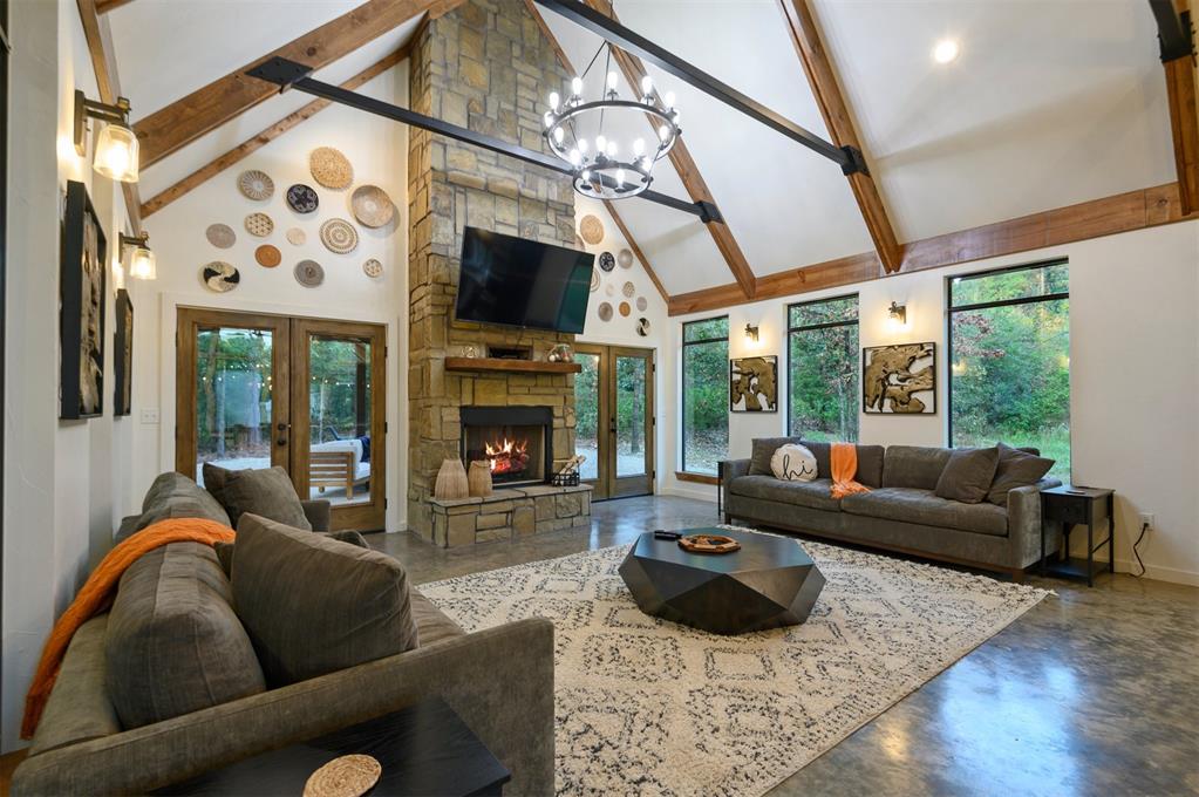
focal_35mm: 16
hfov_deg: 96.8
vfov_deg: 73.6
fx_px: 532
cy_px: 398
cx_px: 600
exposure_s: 1/8
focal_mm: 16
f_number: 7.1
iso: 400
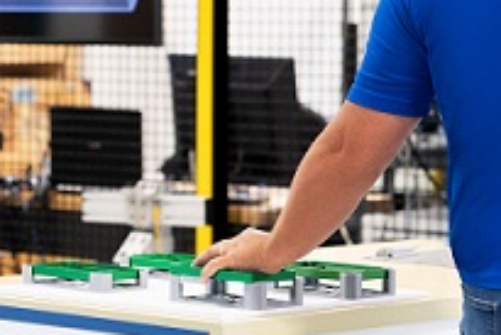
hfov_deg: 10.3
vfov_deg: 6.9
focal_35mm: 199
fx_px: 2771
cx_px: 12
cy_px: 64
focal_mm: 85
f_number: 2.8
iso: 2500
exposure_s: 1/200
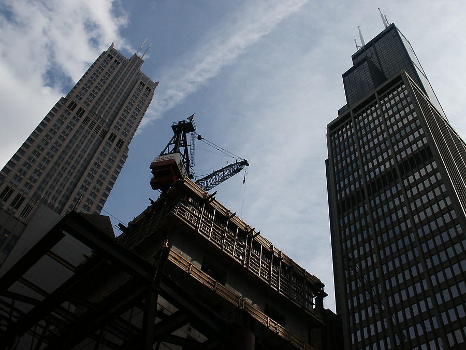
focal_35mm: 35
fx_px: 471
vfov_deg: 40.7
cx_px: 233
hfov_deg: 52.6
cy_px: 175
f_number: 6.7
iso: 64
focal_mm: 7.18
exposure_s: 1/500
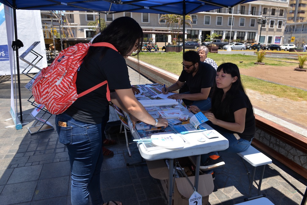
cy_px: 102
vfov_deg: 53.2
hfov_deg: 73.7
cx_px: 154
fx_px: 205
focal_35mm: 24
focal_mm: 24
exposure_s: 1/200
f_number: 9
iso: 100
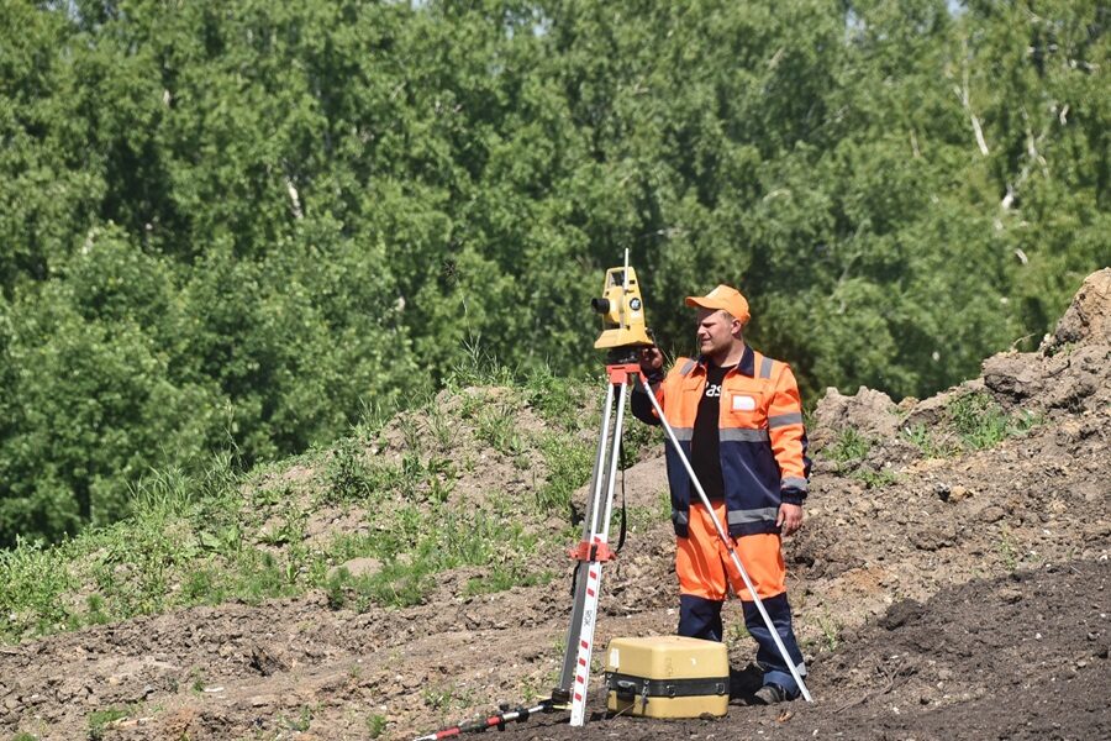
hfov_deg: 5.6
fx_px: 11418
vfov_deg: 3.7
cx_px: 556
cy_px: 370
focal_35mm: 370
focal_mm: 370
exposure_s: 1/640
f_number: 14
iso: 400
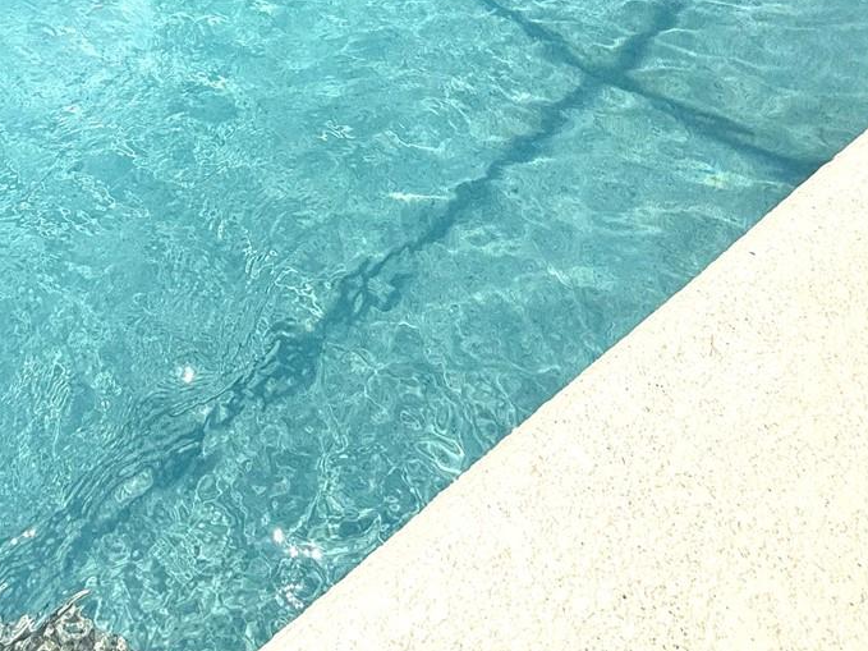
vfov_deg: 35.1
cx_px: 205
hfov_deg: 52.6
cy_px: -107
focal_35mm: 33
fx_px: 827
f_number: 2.2
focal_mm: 2.22
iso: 50
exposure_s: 1/1068
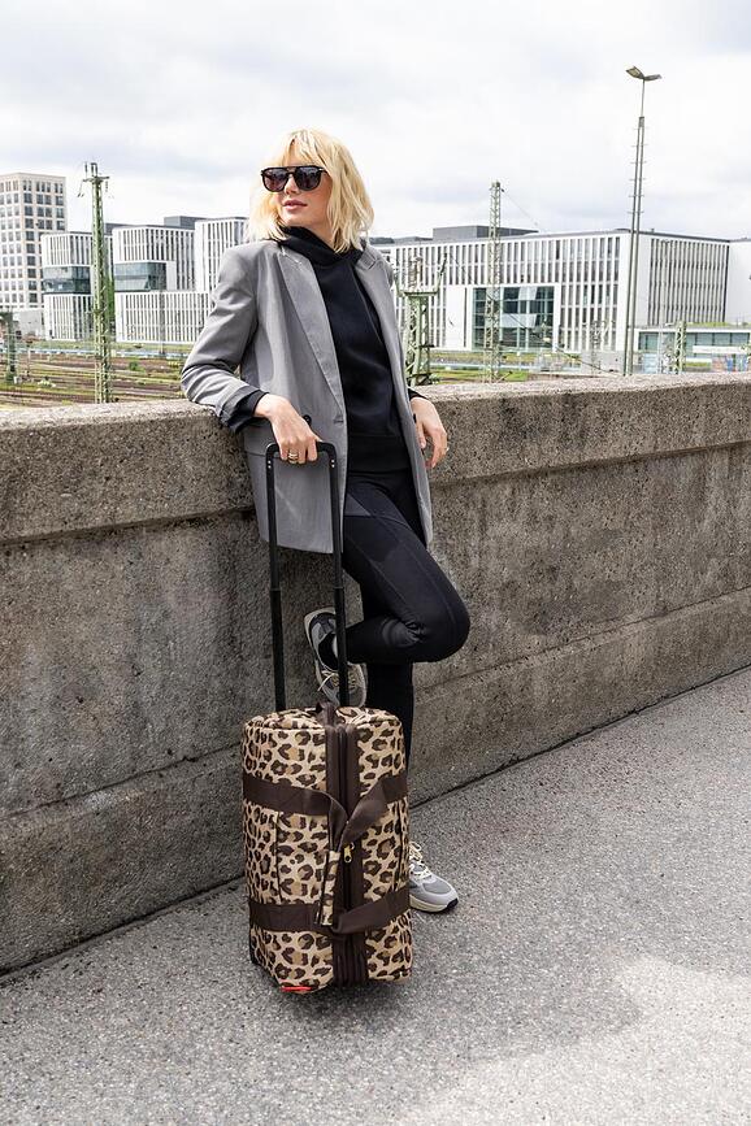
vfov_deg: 51.9
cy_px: 563
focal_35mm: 37
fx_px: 1158
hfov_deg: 35.9
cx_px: 376
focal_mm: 37
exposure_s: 1/800
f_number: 5.6
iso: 400
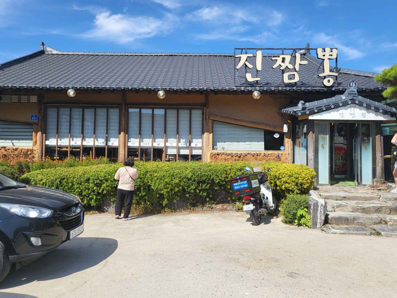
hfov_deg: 67.3
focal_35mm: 26
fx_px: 298
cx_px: 198
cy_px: 149
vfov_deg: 53.1
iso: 50
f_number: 1.8
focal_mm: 4.25
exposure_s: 1/2365
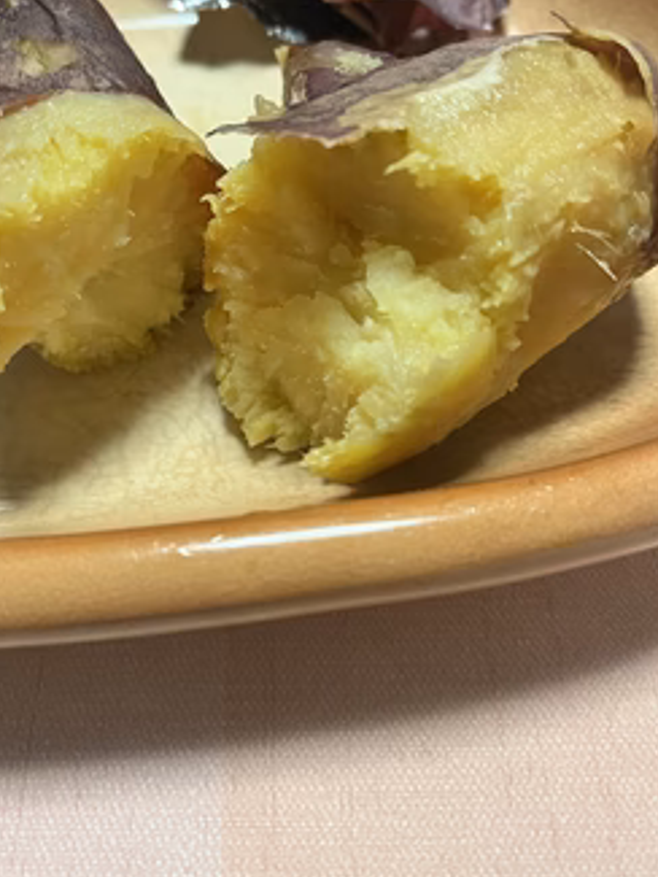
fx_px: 810
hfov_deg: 44.1
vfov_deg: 56.7
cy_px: 397
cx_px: 280
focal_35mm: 32
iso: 160
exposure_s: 1/50
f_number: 1.6
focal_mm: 5.1
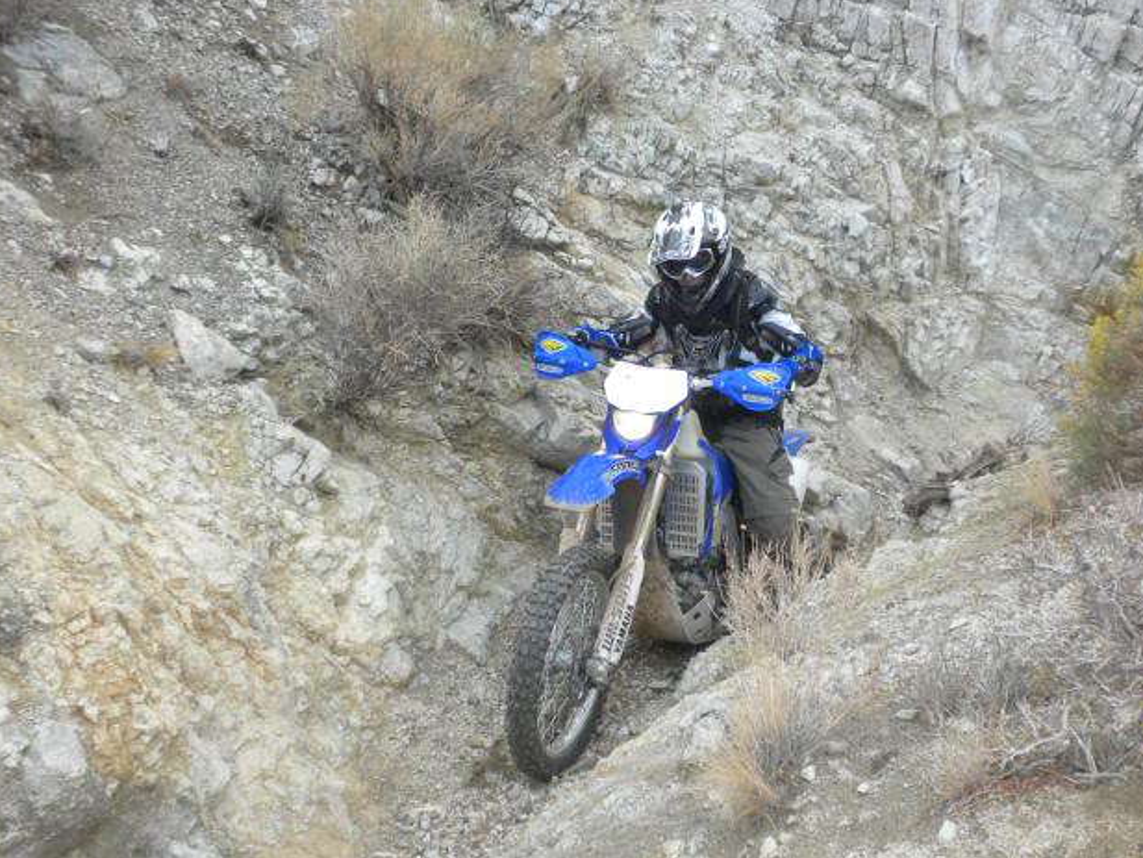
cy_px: 511
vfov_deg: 30.2
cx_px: 635
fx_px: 1585
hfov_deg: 39.6
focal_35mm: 48
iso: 90
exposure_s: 1/154
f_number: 3.5
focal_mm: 6.6
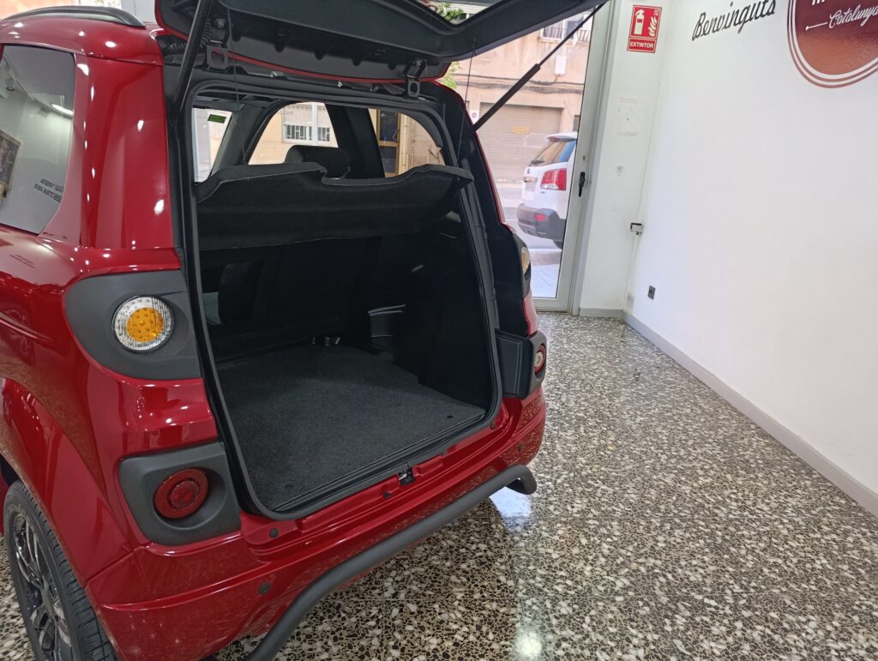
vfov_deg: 59.0
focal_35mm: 23
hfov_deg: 73.8
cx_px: 439
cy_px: 330
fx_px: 584
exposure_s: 1/100
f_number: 1.65
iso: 539
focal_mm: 6.11
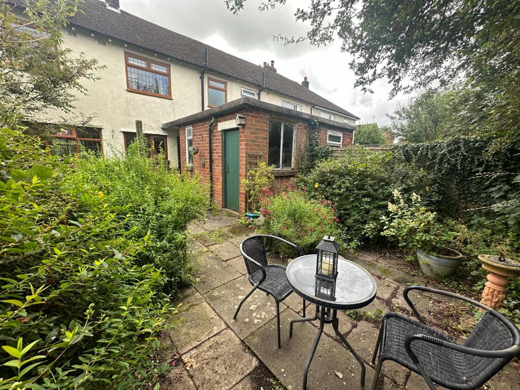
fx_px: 210
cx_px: 260
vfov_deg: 85.7
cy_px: 195
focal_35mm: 14
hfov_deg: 102.1
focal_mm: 2.22
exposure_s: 1/217
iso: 40
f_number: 2.2
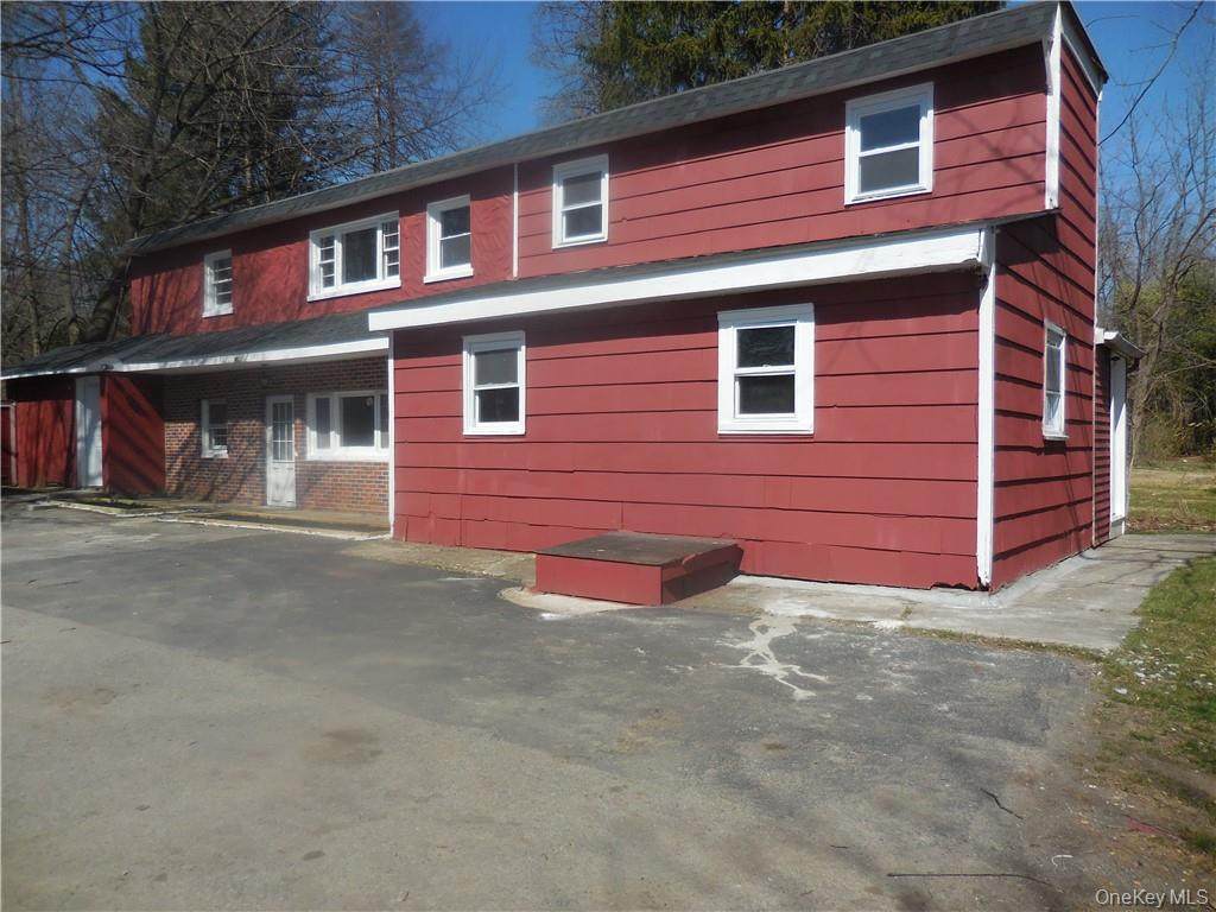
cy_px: 456
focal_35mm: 25
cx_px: 608
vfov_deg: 54.9
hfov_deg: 69.4
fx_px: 878
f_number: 6.6
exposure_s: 1/640
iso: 125
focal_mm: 4.5
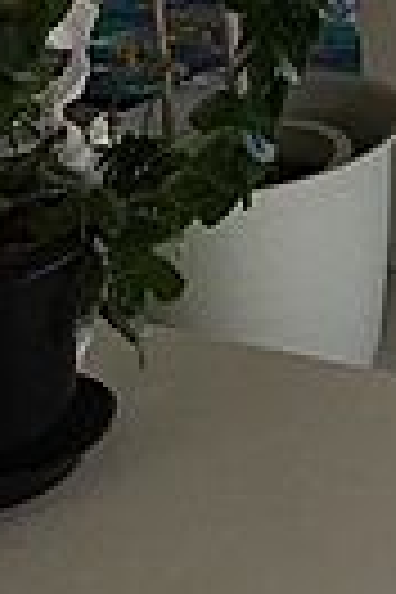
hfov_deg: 8.1
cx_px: 1184
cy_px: -441
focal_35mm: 146
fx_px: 2409
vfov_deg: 12.9
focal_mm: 4.15
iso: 32
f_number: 2.2
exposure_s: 1/791
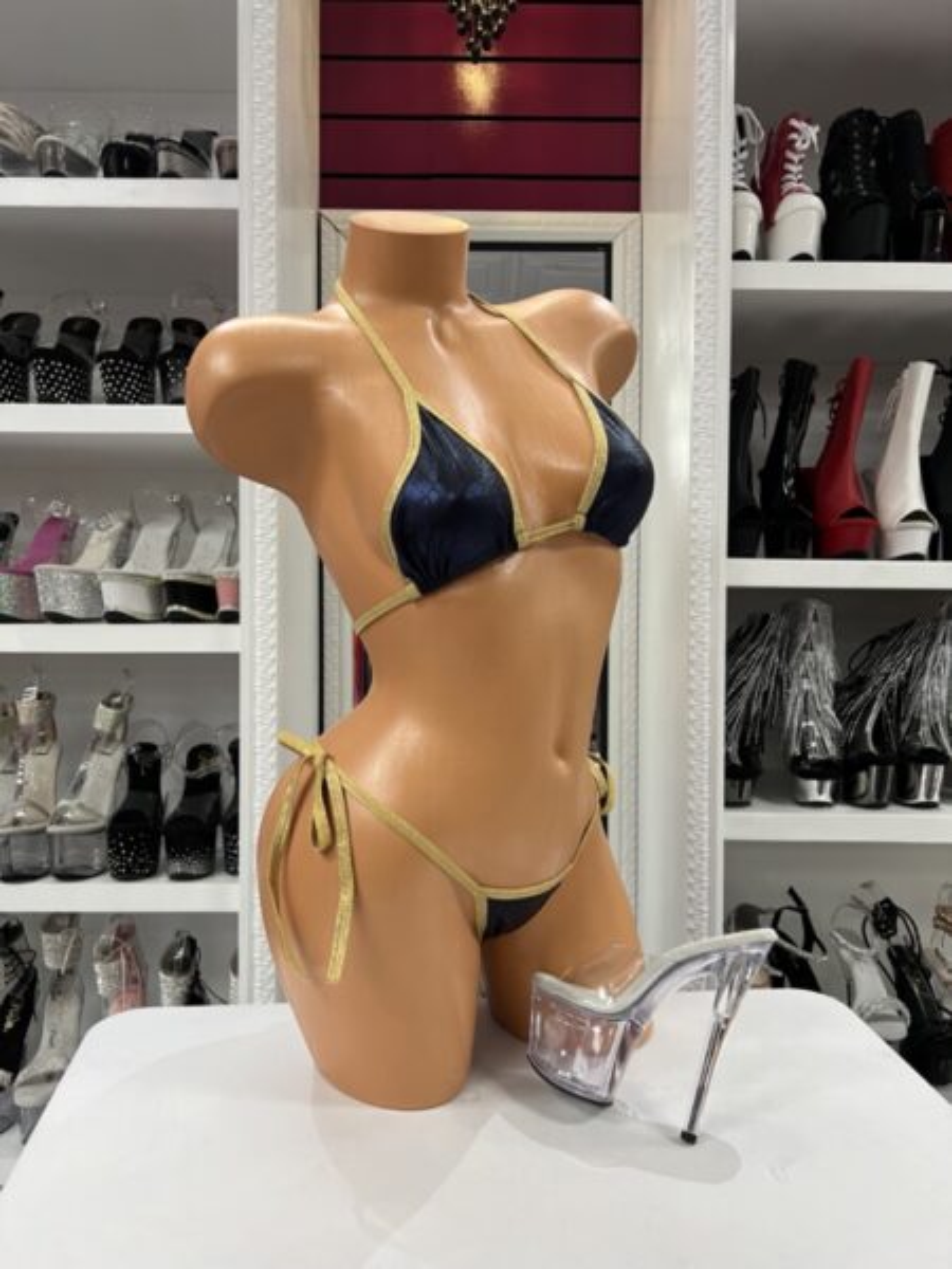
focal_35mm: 26
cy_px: 634
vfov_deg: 67.3
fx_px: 953
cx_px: 476
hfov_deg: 53.1
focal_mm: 5.7
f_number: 1.5
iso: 125
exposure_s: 1/60
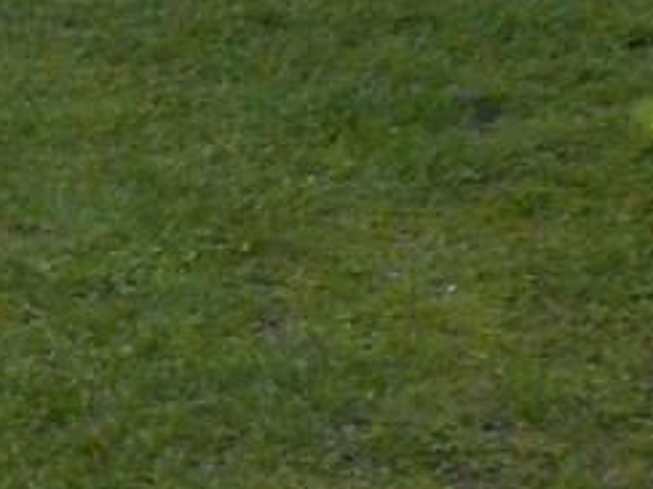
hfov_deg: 15.2
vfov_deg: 11.5
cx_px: -99
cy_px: -134
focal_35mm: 126
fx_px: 2377
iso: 400
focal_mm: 4.1
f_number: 3.3
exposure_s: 1/15
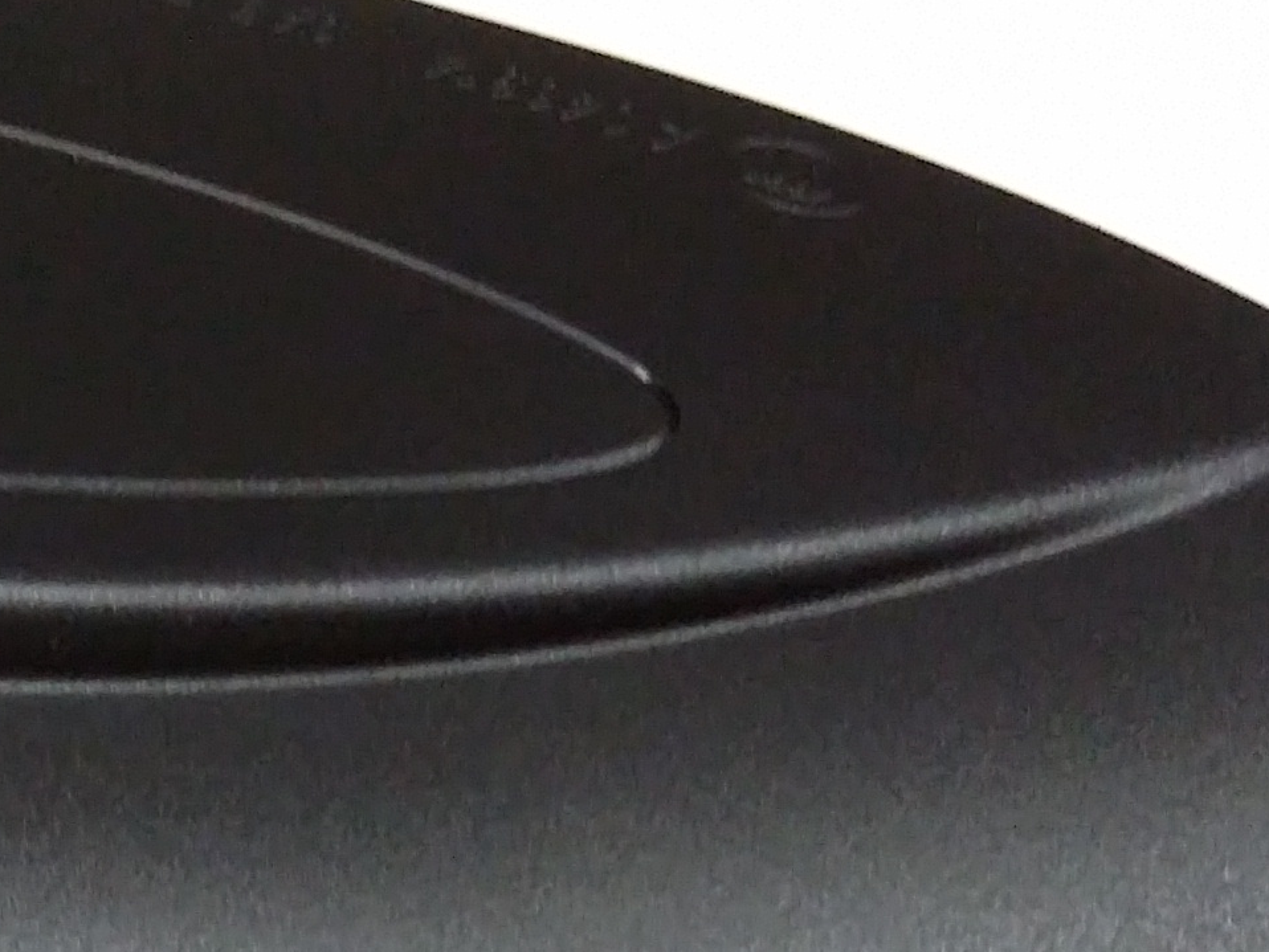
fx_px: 3997
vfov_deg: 13.1
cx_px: 205
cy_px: 1296
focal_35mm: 109
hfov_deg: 17.8
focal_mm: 3.4
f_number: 2.4
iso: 200
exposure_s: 1/15
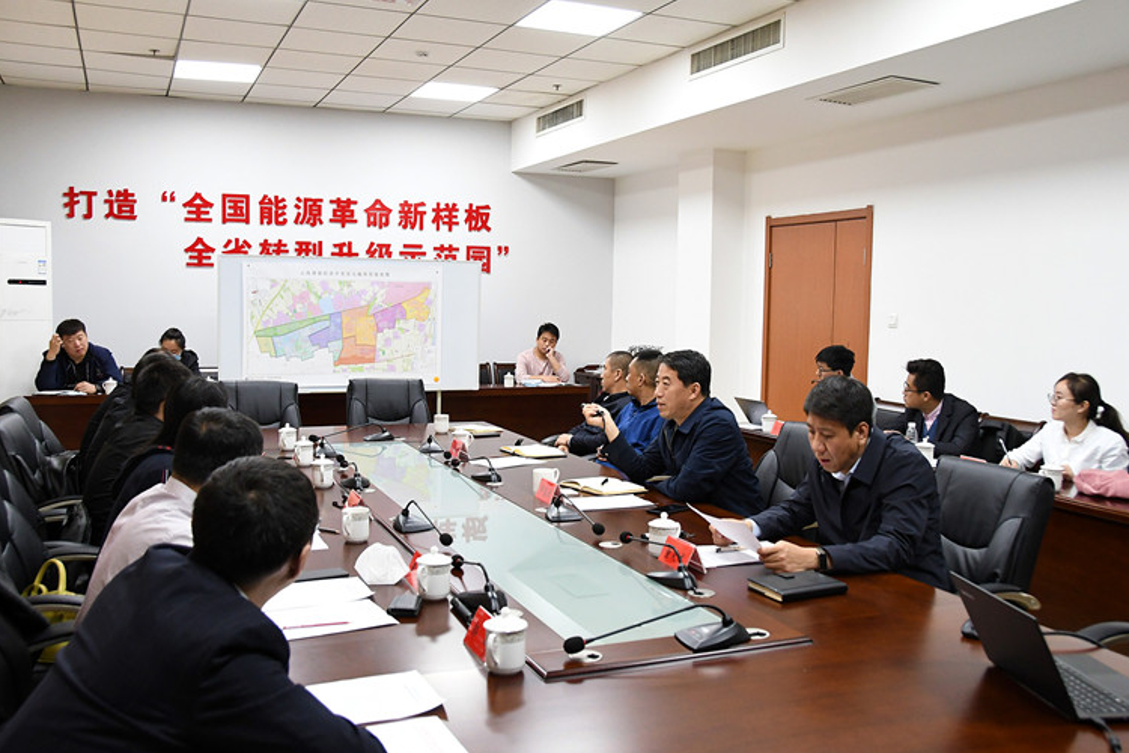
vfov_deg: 41.1
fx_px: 1003
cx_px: 572
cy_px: 389
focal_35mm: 32
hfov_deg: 58.7
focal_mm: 20
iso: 2000
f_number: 4.5
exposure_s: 1/80
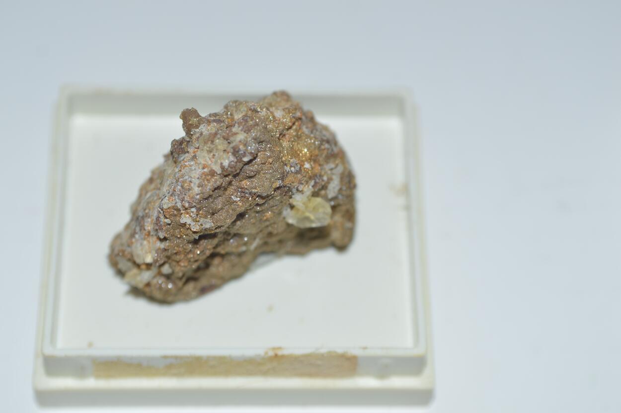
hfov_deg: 24.6
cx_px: 310
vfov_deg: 16.5
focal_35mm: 82
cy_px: 206
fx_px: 1422
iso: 100
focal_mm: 55
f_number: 8
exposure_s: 1/60
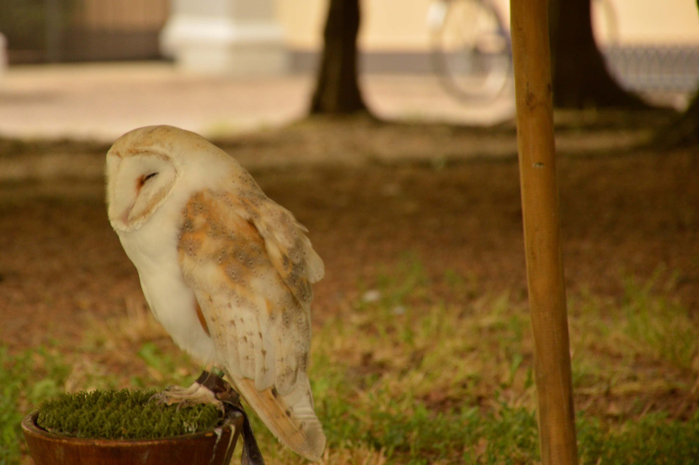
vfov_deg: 6.5
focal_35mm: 210
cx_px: 350
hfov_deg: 9.8
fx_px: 4073
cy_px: 232
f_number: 5.6
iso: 500
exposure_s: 1/60
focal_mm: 140
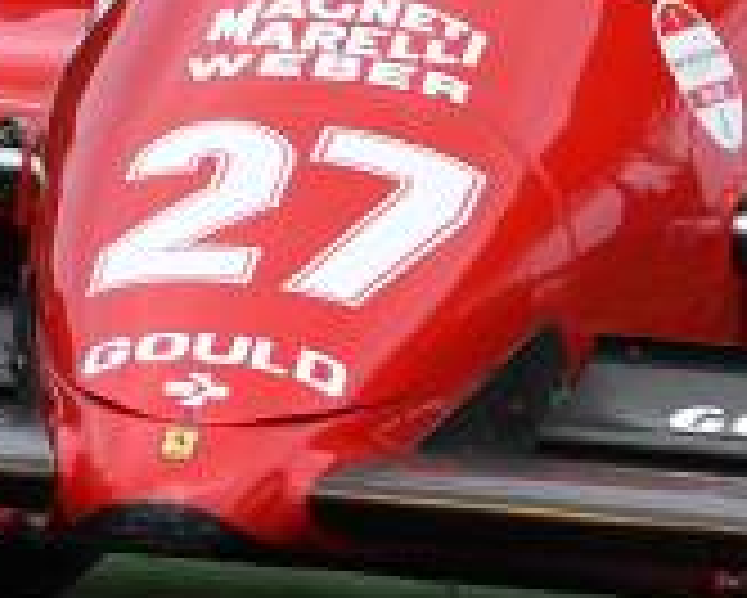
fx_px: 73288
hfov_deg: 0.6
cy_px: 121
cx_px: 338
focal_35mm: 3313
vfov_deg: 0.5
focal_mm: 300
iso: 320
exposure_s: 1/1000
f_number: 6.3
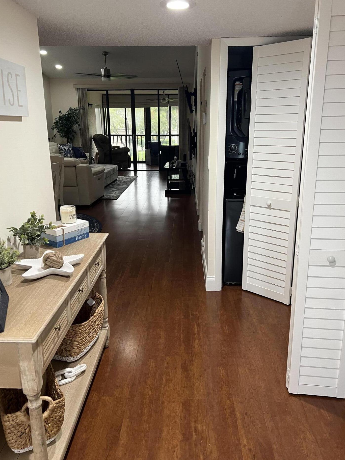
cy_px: 218
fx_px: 372
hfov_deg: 49.8
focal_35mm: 28
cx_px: 173
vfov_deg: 63.4
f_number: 1.5
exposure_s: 1/60
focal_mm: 5.7
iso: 125
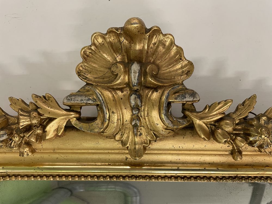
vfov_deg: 53.1
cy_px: 102
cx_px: 136
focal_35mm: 26
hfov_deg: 67.3
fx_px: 204
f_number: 1.6
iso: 250
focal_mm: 4.2
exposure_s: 1/50
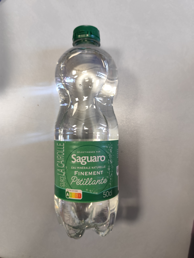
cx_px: 97
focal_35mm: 23
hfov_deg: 58.9
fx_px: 172
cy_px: 129
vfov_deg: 73.9
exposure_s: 1/100
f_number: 1.65
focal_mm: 6.19
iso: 800
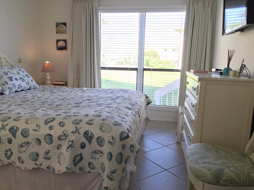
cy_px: 95
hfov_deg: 61.7
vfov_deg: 48.2
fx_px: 213
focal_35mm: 29
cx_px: 127
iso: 32
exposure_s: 1/40
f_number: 2.2
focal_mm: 4.15
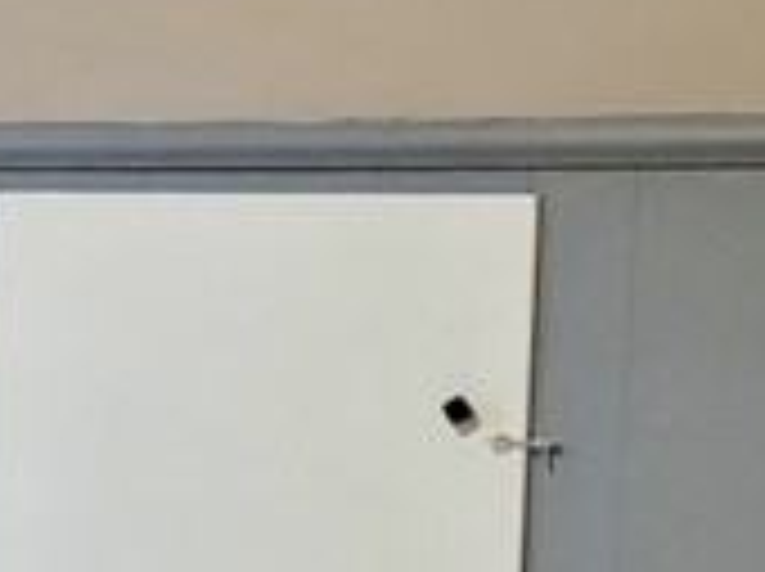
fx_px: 3465
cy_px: 441
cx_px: -1274
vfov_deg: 9.4
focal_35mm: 157
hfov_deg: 10.3
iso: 500
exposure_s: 1/40
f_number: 1.5
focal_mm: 4.3
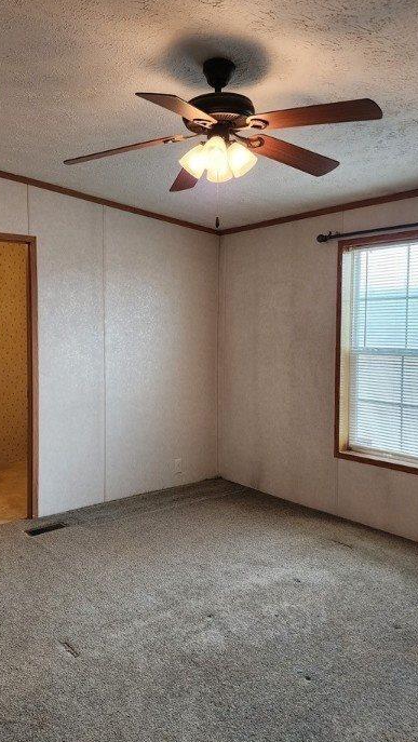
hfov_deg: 41.3
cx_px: 163
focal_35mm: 28
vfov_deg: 67.9
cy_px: 359
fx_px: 551
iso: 250
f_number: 1.8
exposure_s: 1/120
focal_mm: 6.4
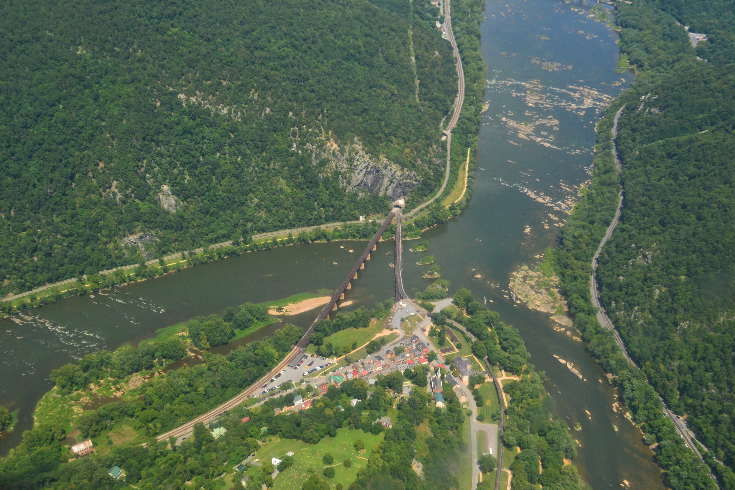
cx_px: 368
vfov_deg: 31.9
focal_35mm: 42
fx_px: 857
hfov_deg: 46.4
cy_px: 245
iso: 400
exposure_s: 1/320
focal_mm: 28
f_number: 10
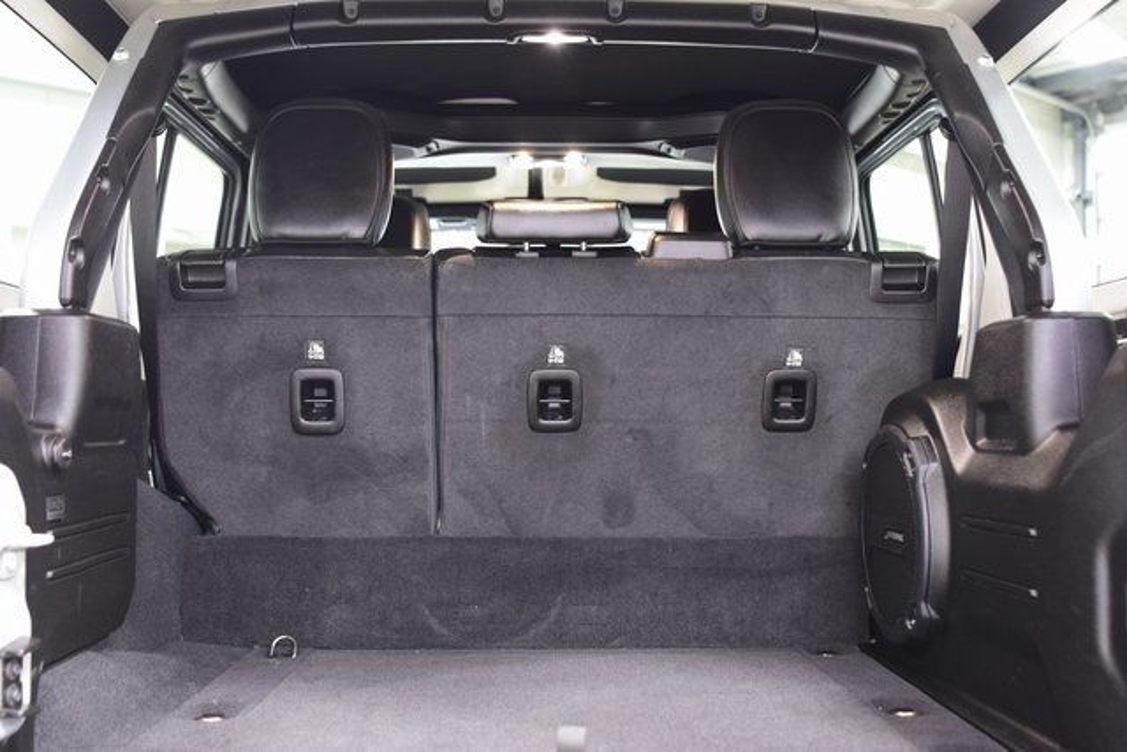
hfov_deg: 53.1
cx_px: 564
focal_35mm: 36
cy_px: 376
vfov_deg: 36.9
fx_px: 1127
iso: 1600
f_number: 2.8
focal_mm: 24
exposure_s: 1/8
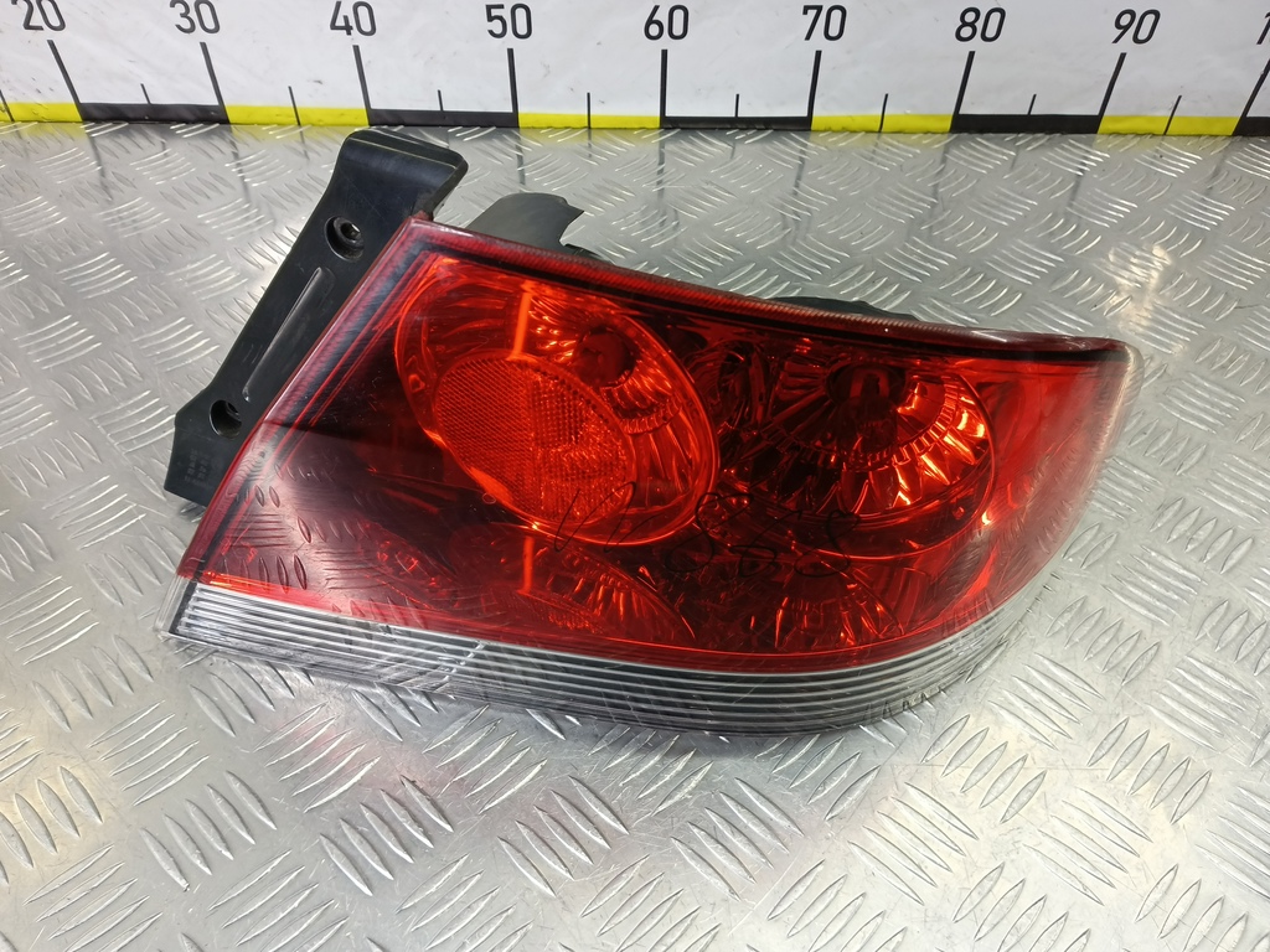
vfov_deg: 58.9
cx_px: 635
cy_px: 476
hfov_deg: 73.9
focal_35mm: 23
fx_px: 844
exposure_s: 1/50
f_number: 1.6
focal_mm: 4.11
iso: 163
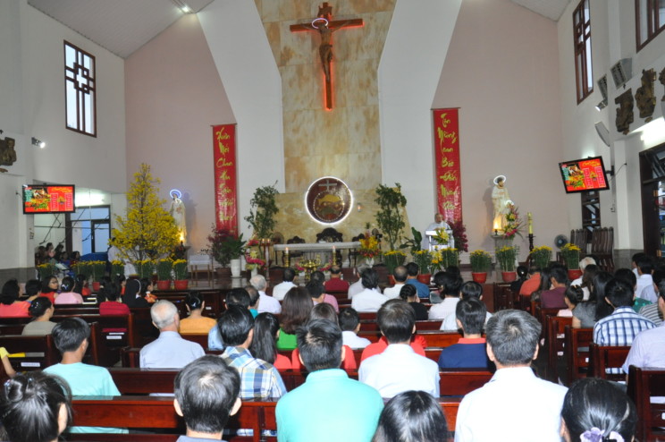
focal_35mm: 33
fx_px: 609
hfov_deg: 57.3
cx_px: 332
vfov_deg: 39.9
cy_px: 221
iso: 1600
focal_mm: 22
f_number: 7.1
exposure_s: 1/60
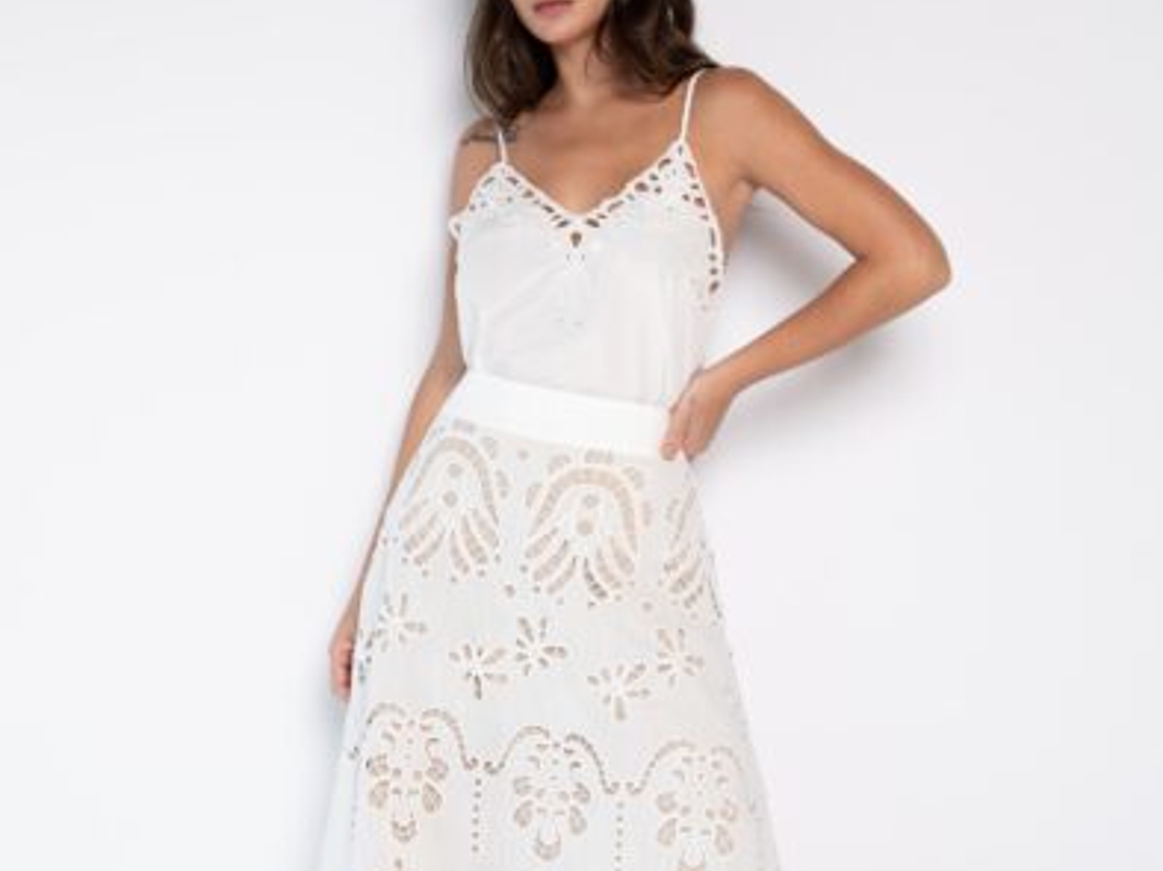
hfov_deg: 29.4
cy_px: 619
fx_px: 2216
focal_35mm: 66
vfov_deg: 22.1
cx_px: 587
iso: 320
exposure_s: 1/160
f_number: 5
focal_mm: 45
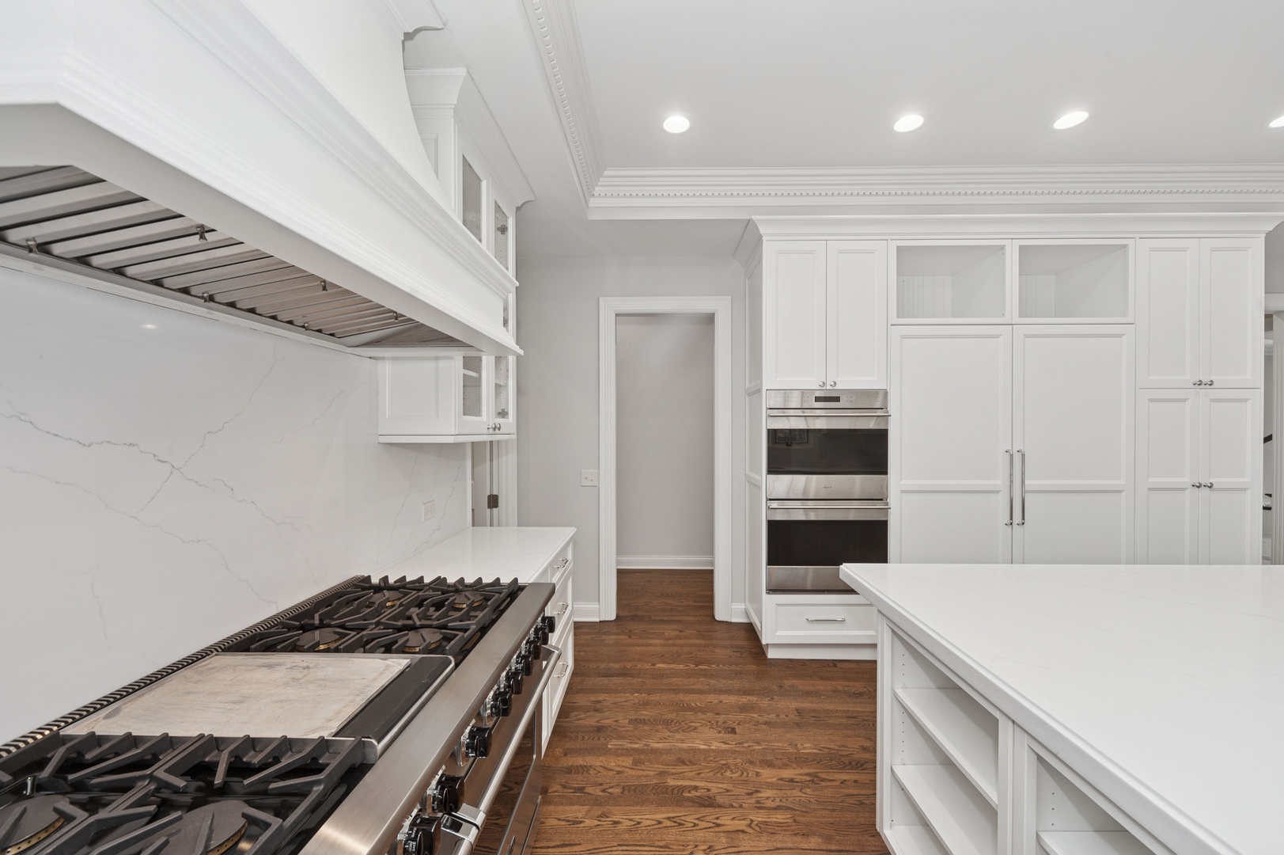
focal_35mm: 14
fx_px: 499
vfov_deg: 81.1
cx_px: 642
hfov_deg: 104.3
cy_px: 428
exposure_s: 1/30
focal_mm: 14
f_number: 8
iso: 200
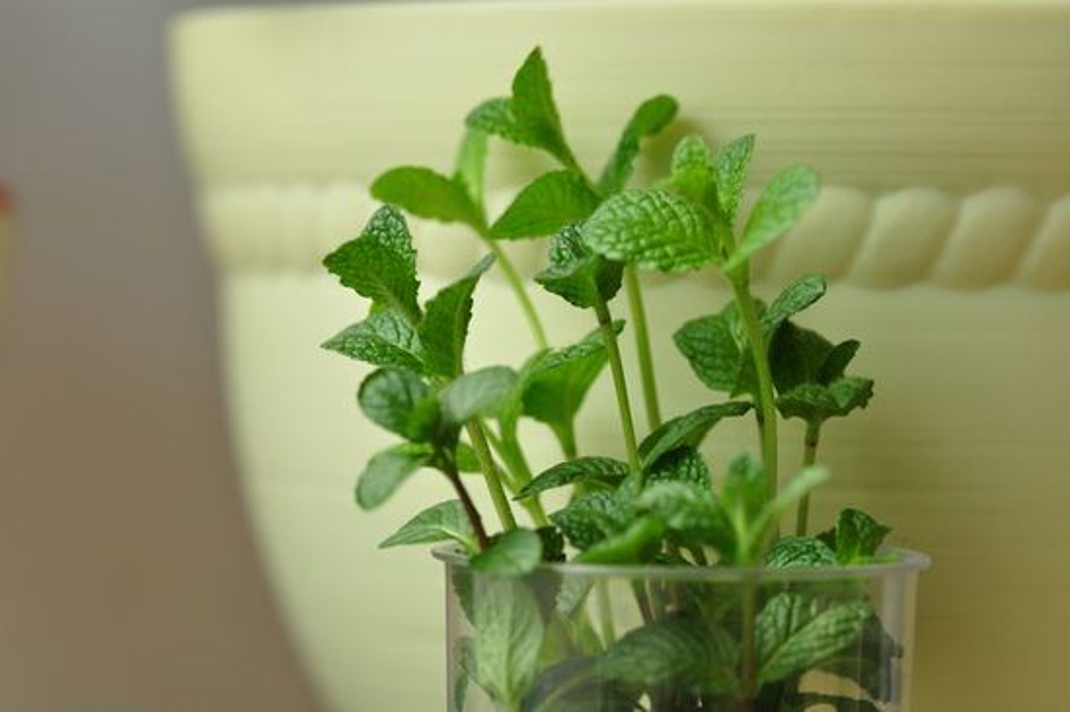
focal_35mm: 135
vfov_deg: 10.1
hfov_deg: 15.2
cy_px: 356
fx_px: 4009
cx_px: 535
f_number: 5.6
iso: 200
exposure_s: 1/100
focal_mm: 90
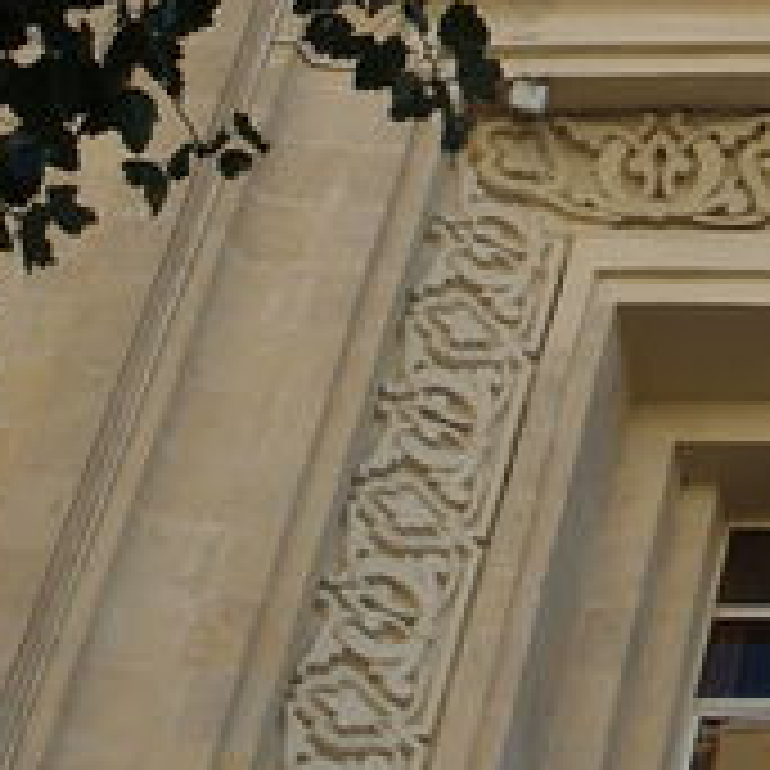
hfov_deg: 8.8
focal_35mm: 192
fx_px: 4832
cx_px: 1369
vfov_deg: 9.0
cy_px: -38
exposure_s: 1/500
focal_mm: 12.88
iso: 100
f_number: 3.5
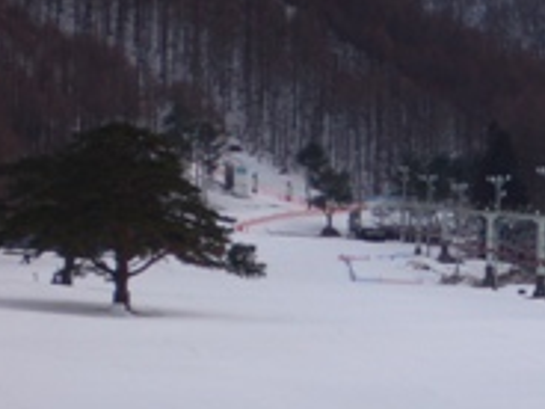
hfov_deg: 7.7
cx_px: 527
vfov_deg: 5.8
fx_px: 4015
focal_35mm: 255
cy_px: 391
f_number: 5
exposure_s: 1/400
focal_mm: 17.4
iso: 80
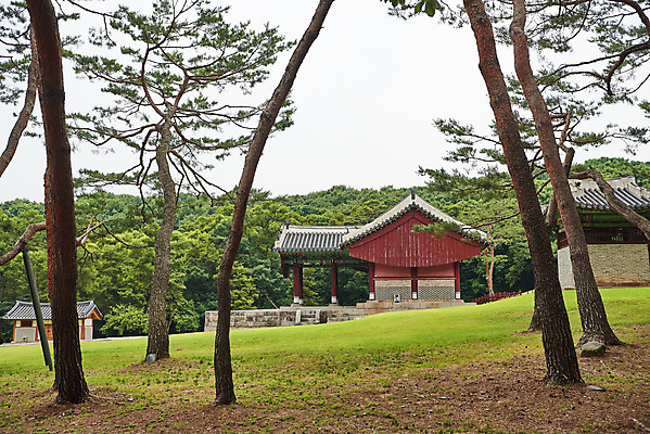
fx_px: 723
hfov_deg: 48.4
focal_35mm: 40
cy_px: 217
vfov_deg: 33.4
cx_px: 325
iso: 1000
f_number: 5.6
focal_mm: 40
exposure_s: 1/3200
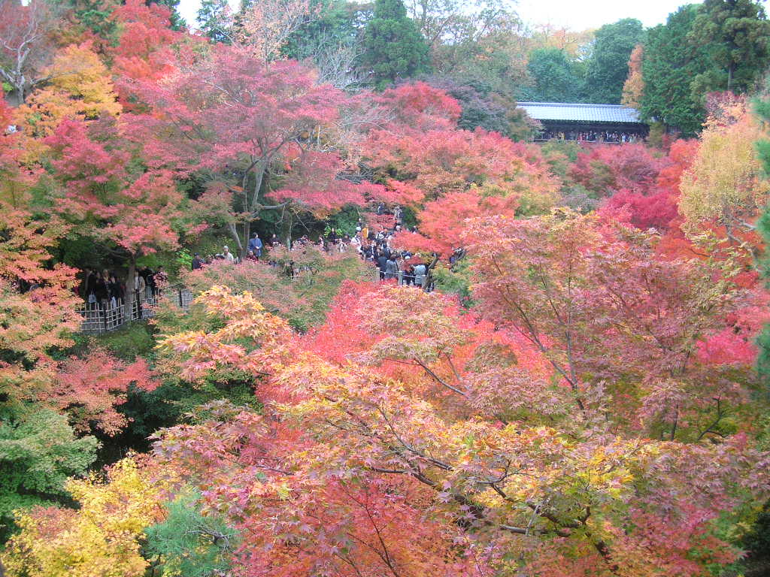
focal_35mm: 35
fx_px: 779
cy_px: 288
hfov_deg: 52.6
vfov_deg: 40.7
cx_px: 385
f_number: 2.8
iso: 71
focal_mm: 5.8
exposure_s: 1/50
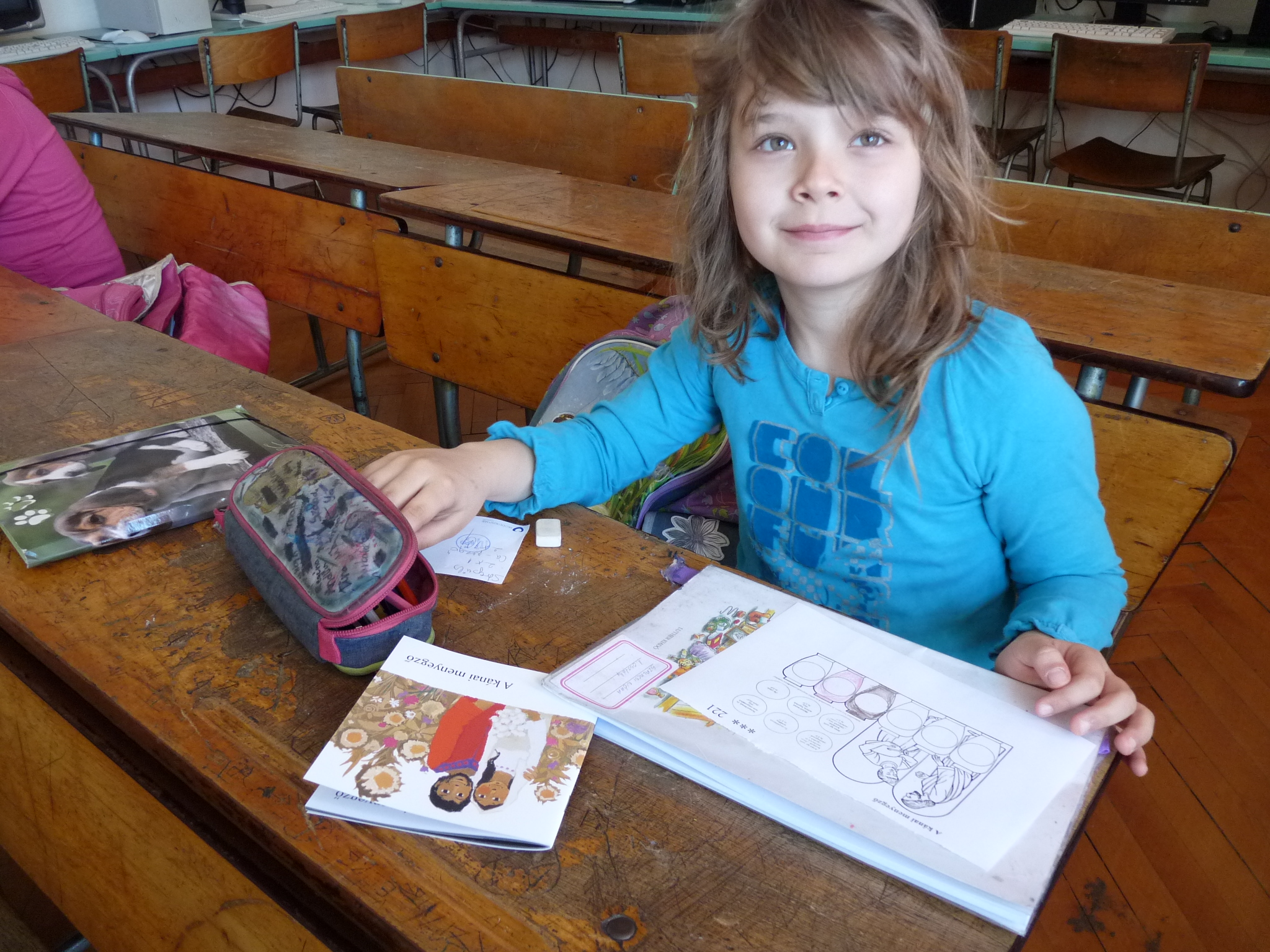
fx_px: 991
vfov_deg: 51.4
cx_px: 635
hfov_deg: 65.3
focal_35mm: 27
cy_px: 476
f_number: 2.8
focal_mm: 4.8
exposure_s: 1/30
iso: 320
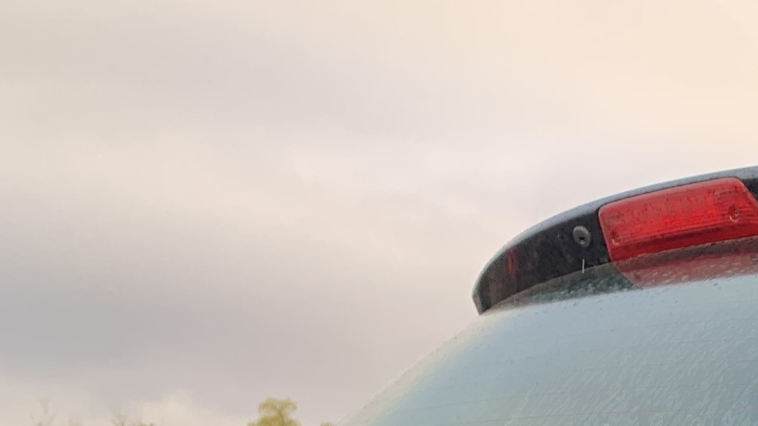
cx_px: 1212
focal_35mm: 95
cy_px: 882
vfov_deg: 11.4
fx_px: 1909
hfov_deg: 19.0
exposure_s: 1/122
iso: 25
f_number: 1.8
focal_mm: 4.25
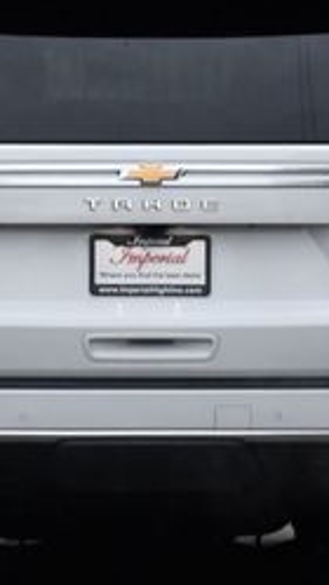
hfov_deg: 4.3
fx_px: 4391
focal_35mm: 283
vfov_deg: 7.6
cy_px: 228
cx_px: 113
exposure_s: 1/160
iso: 800
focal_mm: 70
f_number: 4.5
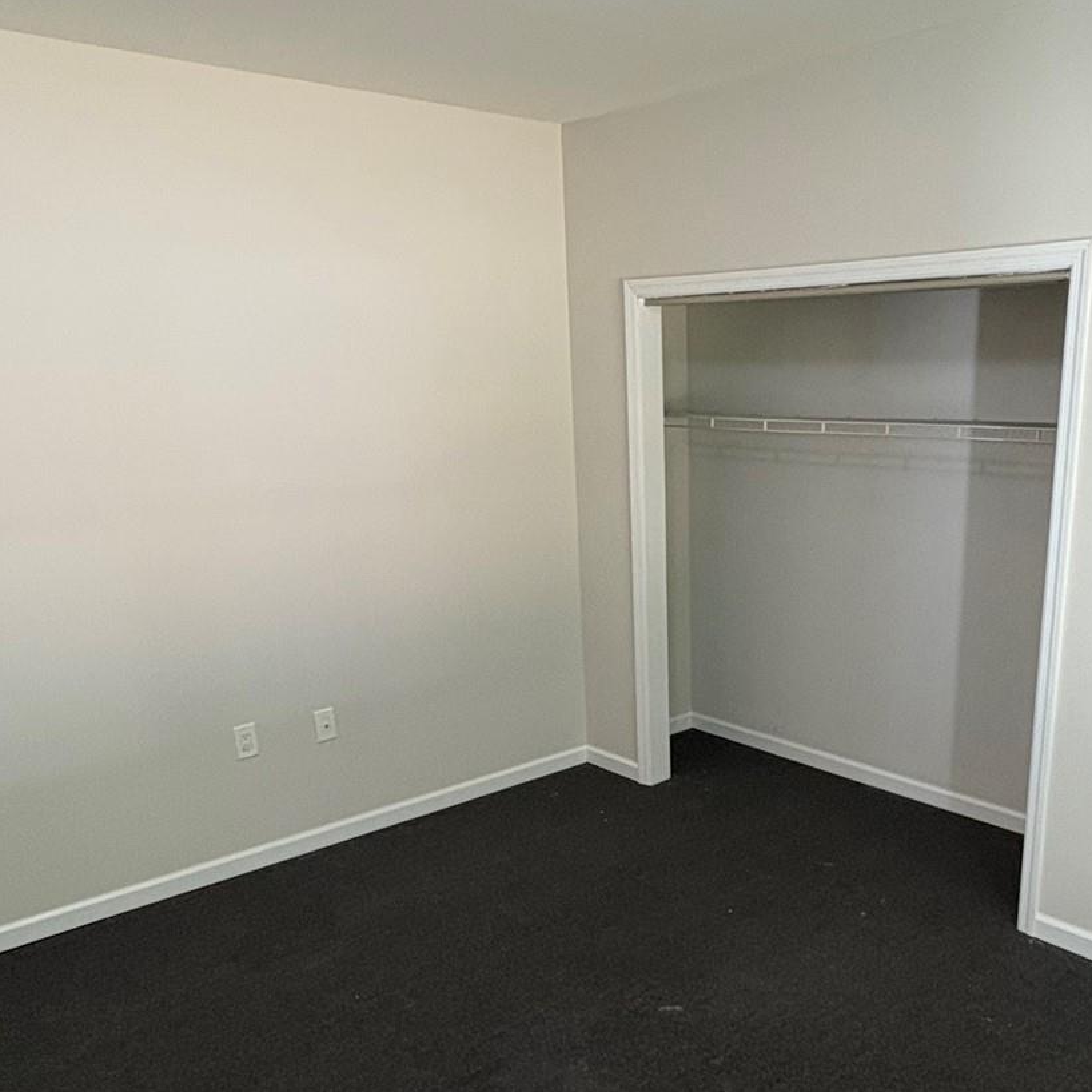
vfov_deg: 52.0
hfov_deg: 52.0
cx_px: 682
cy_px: 679
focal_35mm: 31
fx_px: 1106
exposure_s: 1/60
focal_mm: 2.22
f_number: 2.2
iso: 250
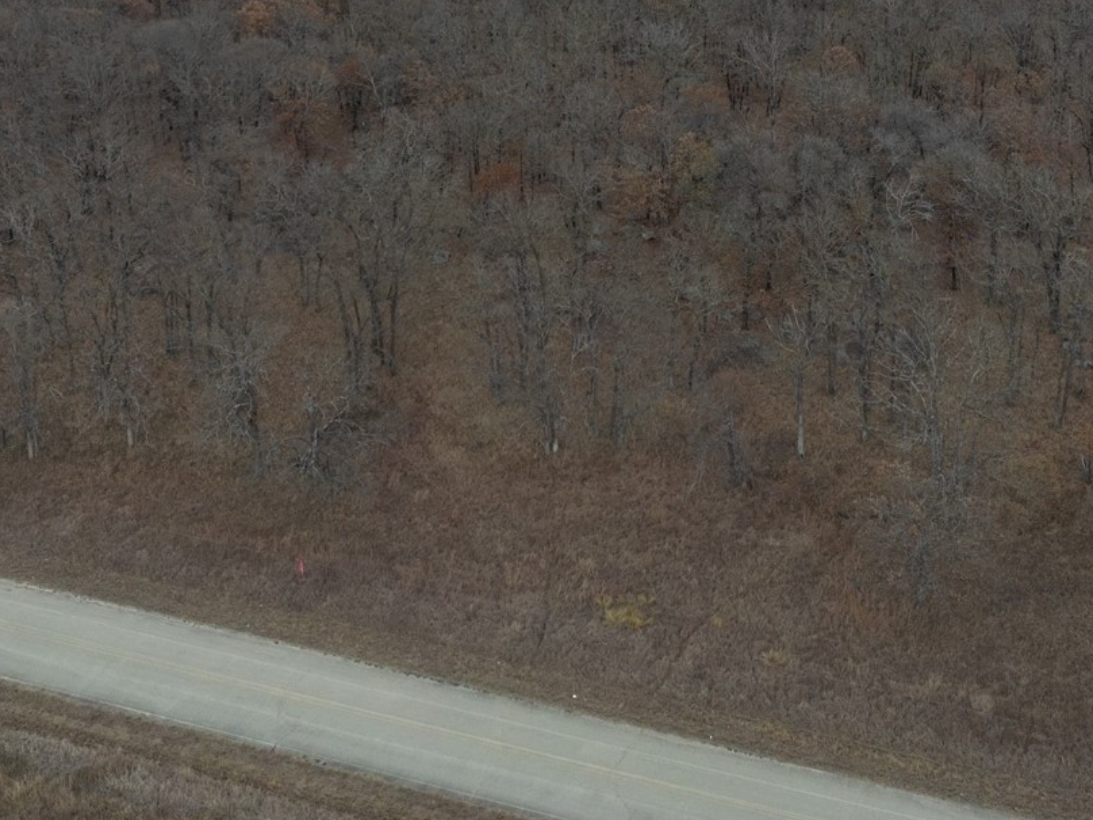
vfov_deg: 23.6
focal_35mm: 57
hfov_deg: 33.6
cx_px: 699
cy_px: -143
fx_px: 1800
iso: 200
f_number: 1.7
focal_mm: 6.72
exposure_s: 1/1000
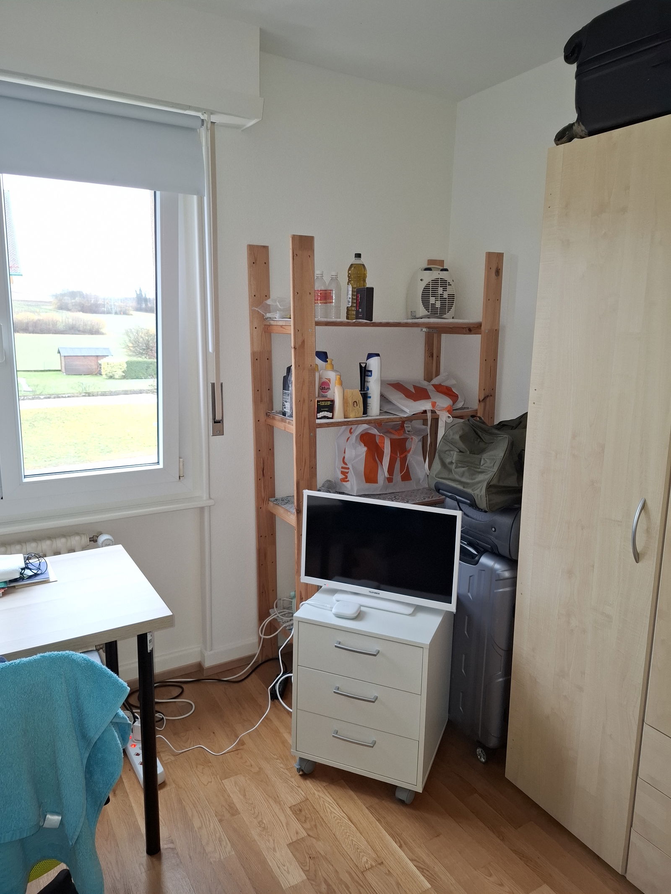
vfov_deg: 73.9
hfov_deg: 58.9
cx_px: 336
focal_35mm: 23
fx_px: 594
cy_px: 447
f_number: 1.8
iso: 200
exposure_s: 1/50
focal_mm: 5.54
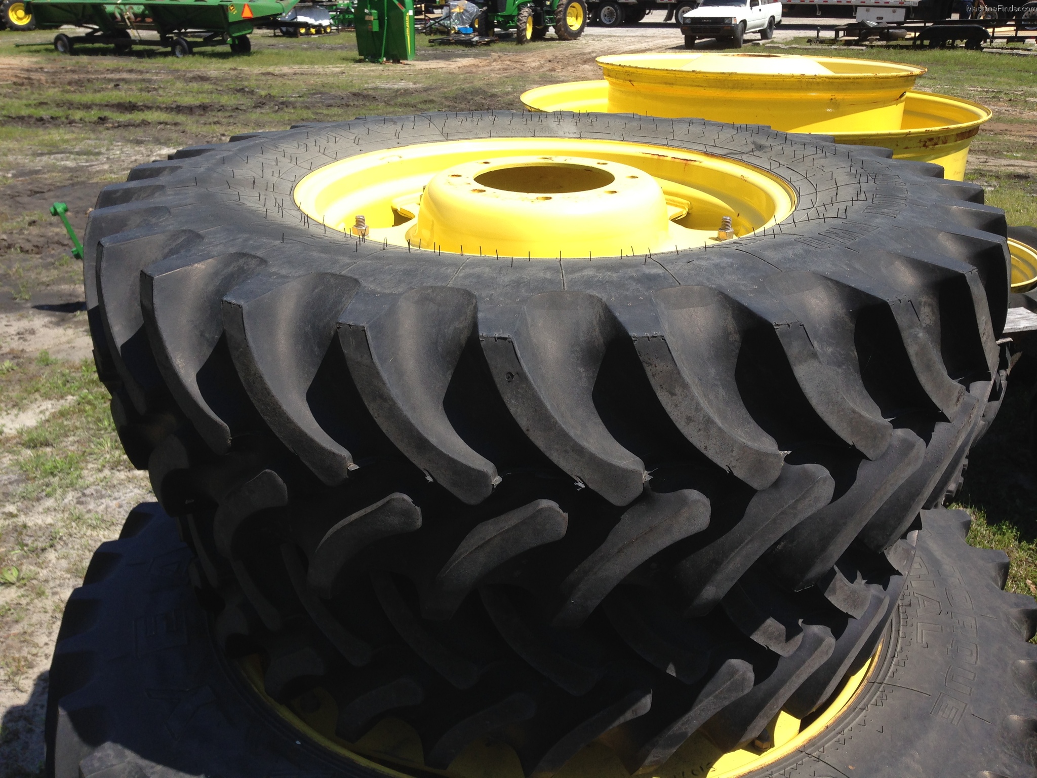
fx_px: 989
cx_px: 518
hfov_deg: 55.4
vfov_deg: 42.9
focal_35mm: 33
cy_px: 389
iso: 50
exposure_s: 1/1205
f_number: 2.4
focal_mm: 4.12
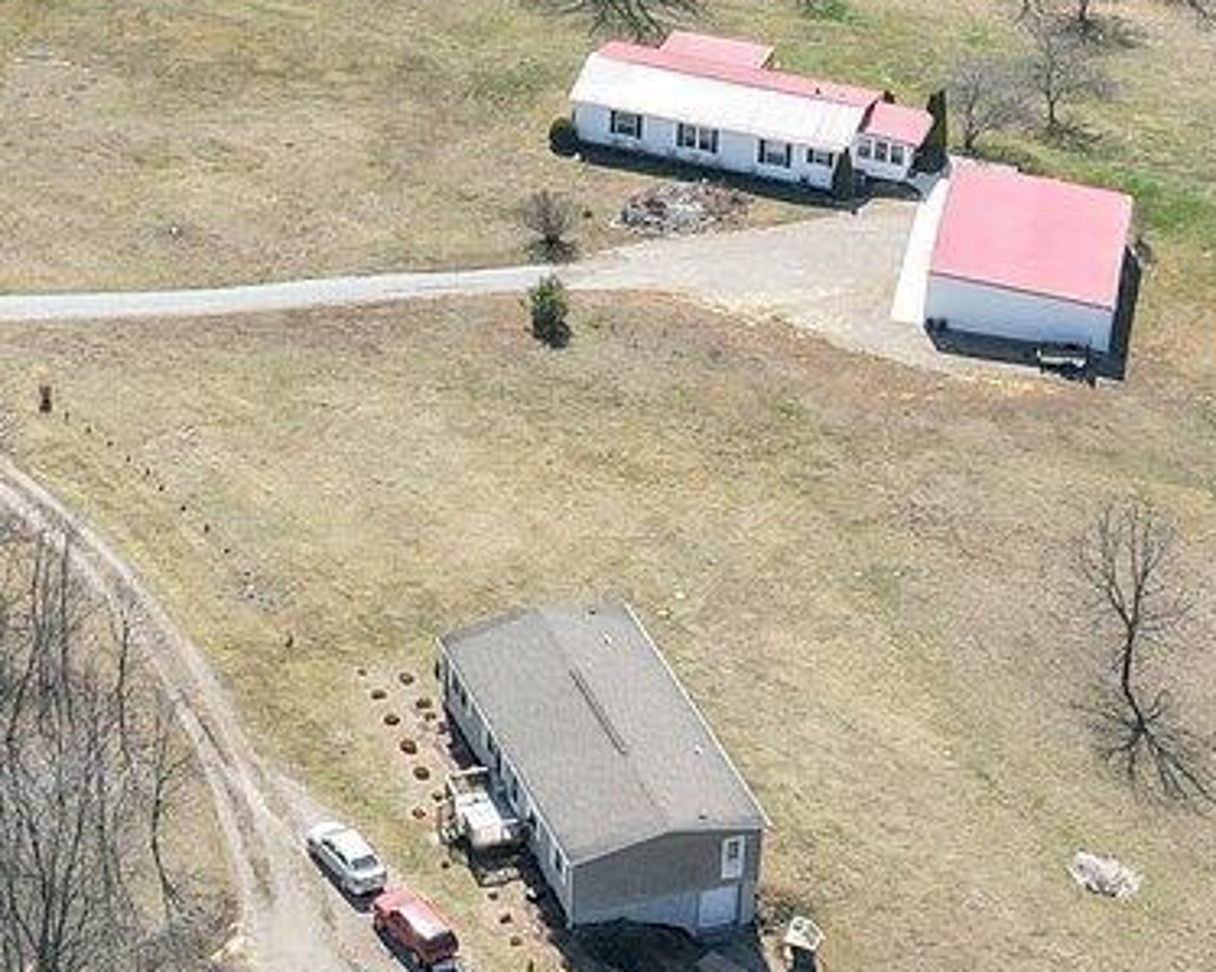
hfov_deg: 16.8
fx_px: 4066
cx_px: 153
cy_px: -15
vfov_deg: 13.4
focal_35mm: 113
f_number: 2.8
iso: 200
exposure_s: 1/1500
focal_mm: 8.38
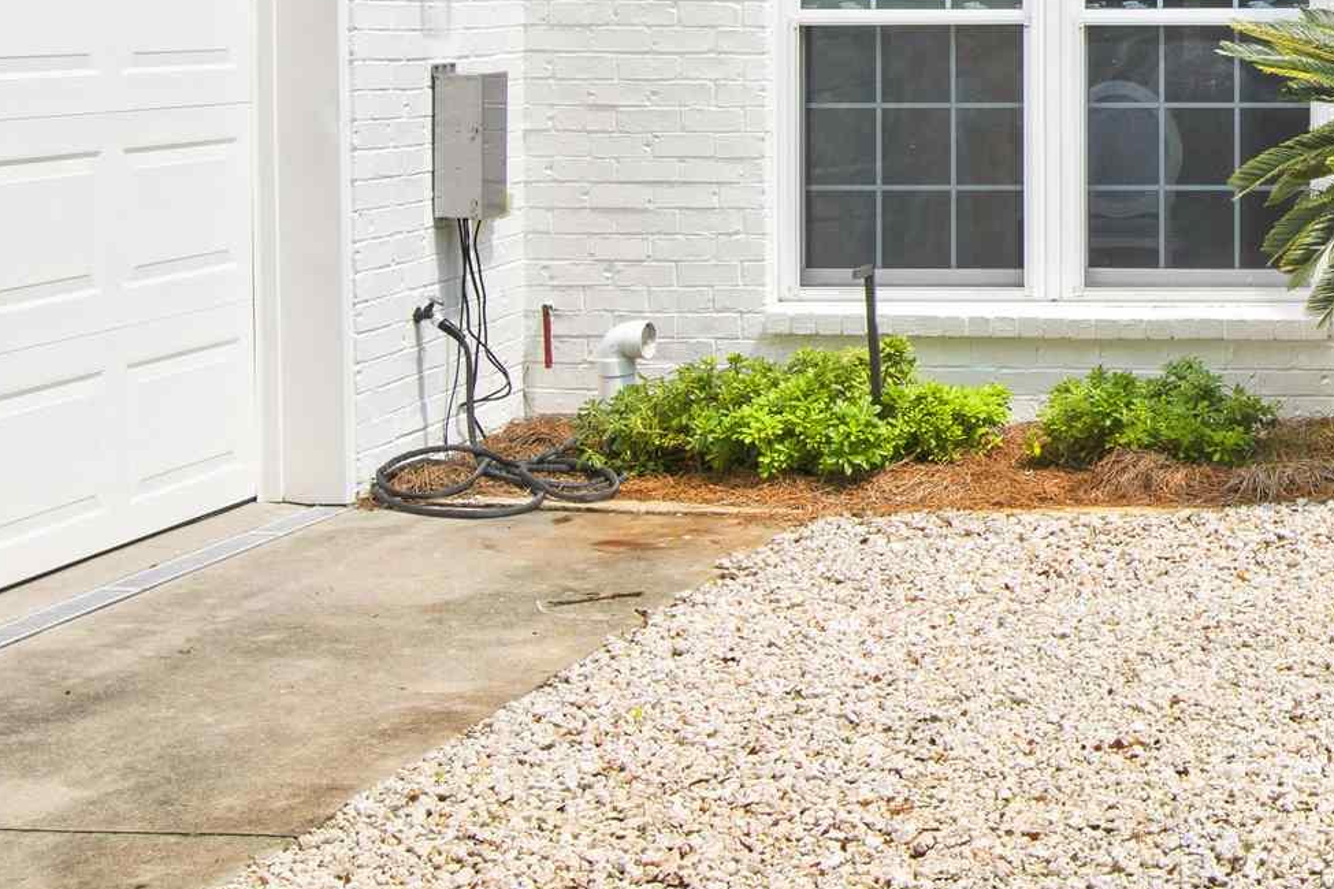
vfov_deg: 20.9
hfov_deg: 27.6
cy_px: 1
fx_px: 2334
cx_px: 1649
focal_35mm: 63
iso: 200
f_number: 11
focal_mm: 20
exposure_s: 1/250
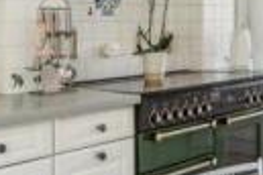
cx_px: 216
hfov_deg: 24.6
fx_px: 592
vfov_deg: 16.7
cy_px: 32
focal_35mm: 81
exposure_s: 1/60
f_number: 5
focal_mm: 16
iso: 640
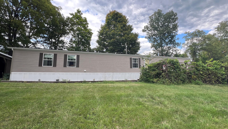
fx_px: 91
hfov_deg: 103.0
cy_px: 65
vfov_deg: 70.5
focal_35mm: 15
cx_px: 117
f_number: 1.8
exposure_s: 1/200
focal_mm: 1.57
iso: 32
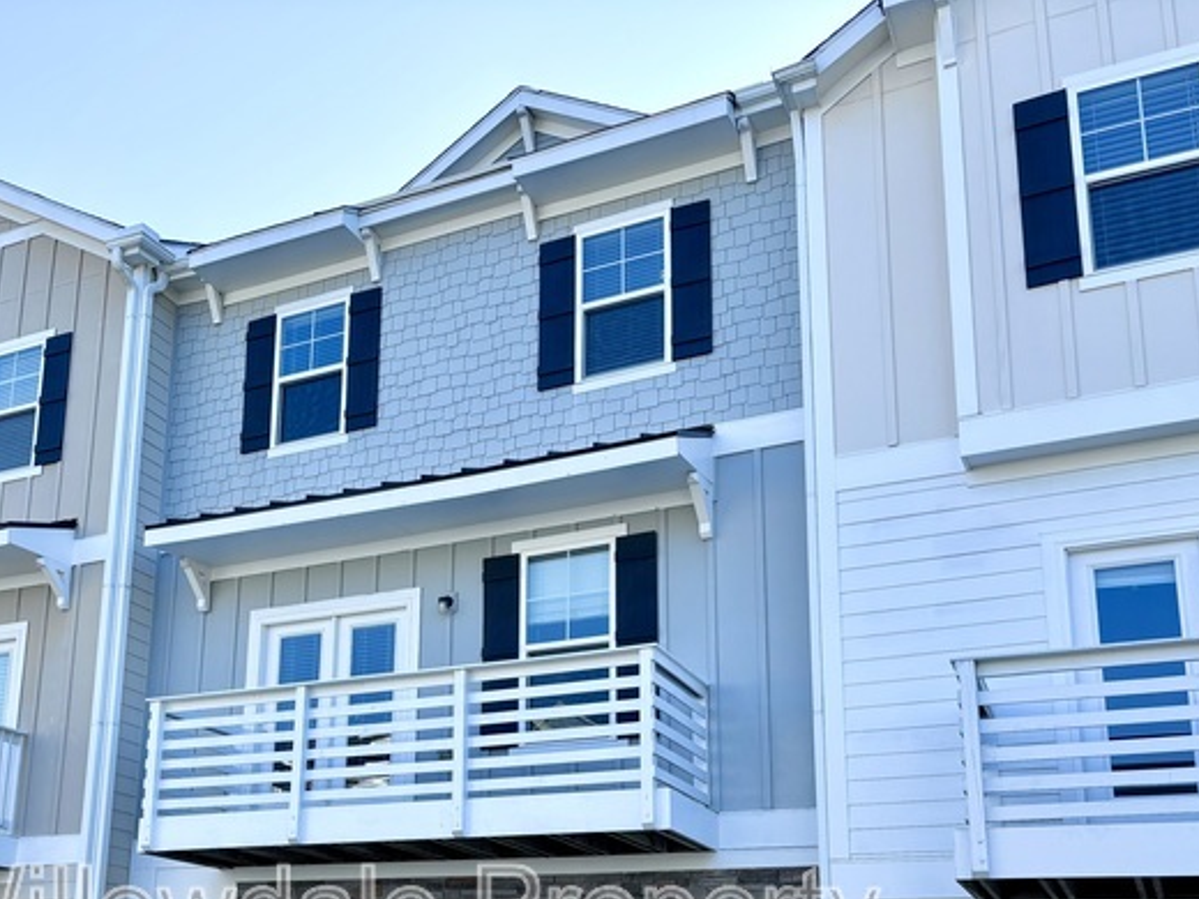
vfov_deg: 35.1
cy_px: 689
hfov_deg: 46.1
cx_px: 401
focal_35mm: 40
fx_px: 1385
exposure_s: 1/1328
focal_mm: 5.96
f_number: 1.6
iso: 50
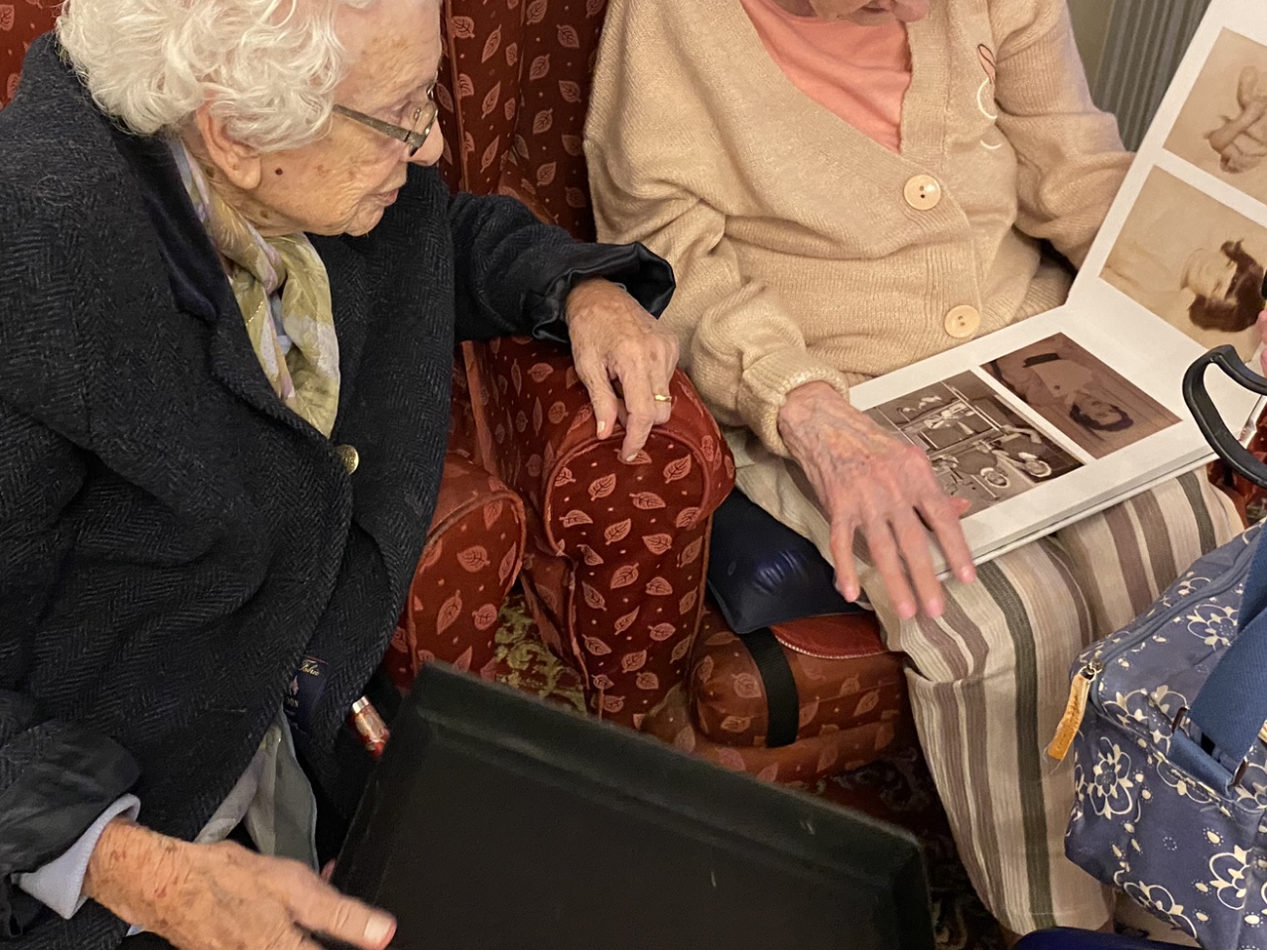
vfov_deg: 34.8
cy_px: 305
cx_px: 531
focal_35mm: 41
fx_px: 1501
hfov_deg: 45.6
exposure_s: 1/25
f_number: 1.8
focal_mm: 4.25
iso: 500
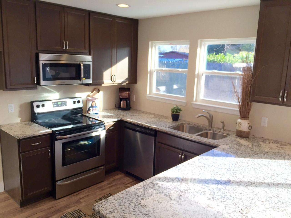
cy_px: 109
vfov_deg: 48.2
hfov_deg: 61.7
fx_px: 244
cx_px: 146
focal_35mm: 29
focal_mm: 4.15
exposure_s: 1/120
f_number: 2.2
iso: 40
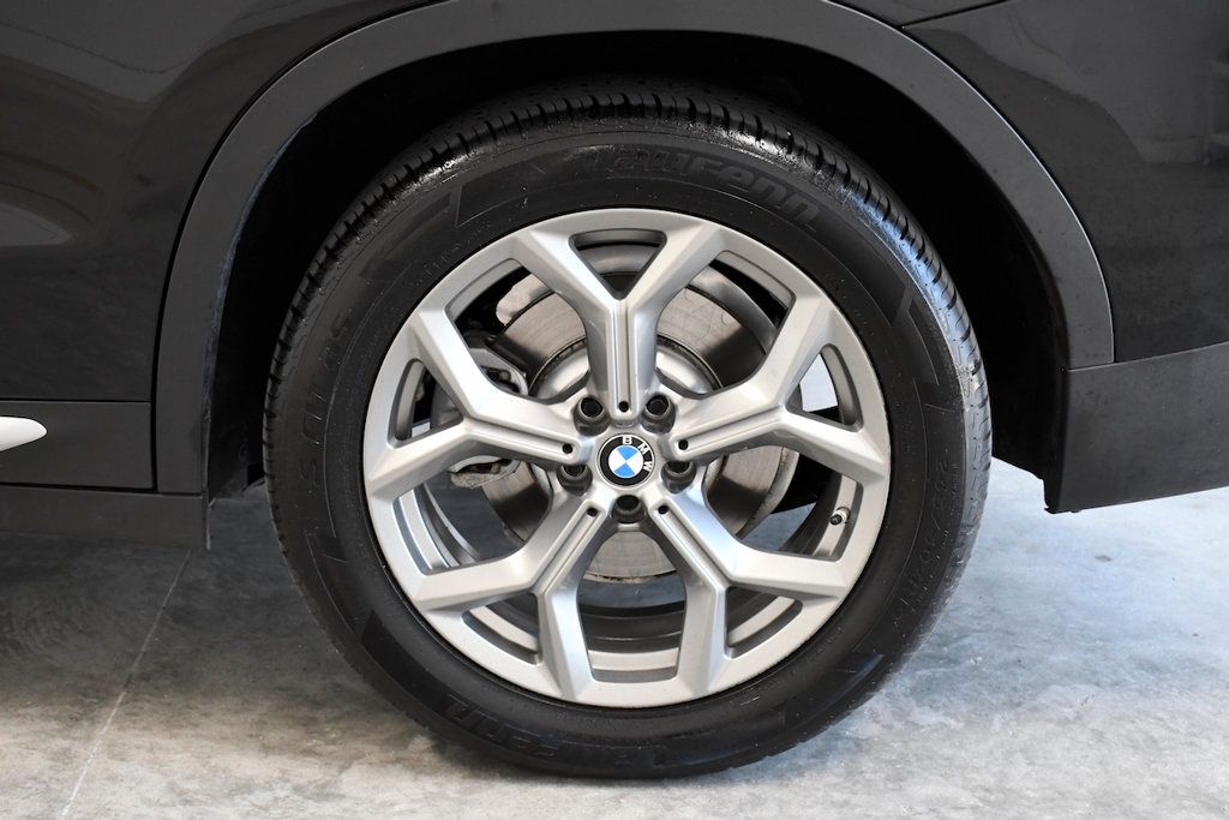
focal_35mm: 63
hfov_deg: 31.9
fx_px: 2151
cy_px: 410
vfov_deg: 21.6
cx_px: 614
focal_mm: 42
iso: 2500
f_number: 7.1
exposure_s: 1/200
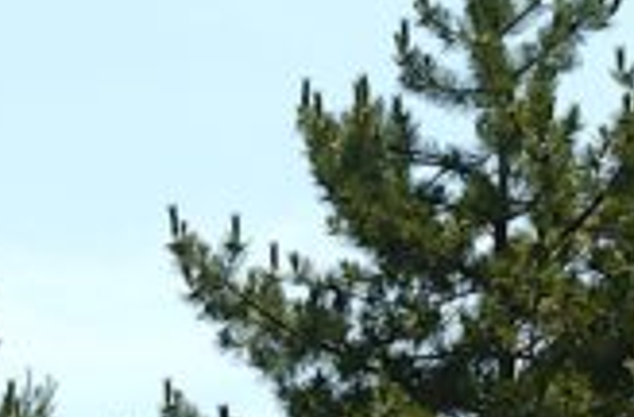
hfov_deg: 4.9
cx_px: 290
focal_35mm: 425
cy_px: -31
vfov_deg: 3.2
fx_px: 7456
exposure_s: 1/1000
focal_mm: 80
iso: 200
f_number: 5
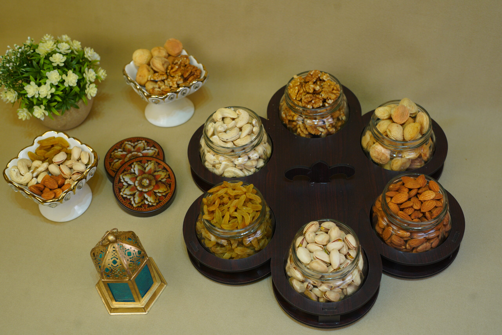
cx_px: 251
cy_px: 168
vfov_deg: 27.0
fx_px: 697
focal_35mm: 50
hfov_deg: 39.6
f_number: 4.5
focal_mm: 50
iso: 800
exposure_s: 1/125
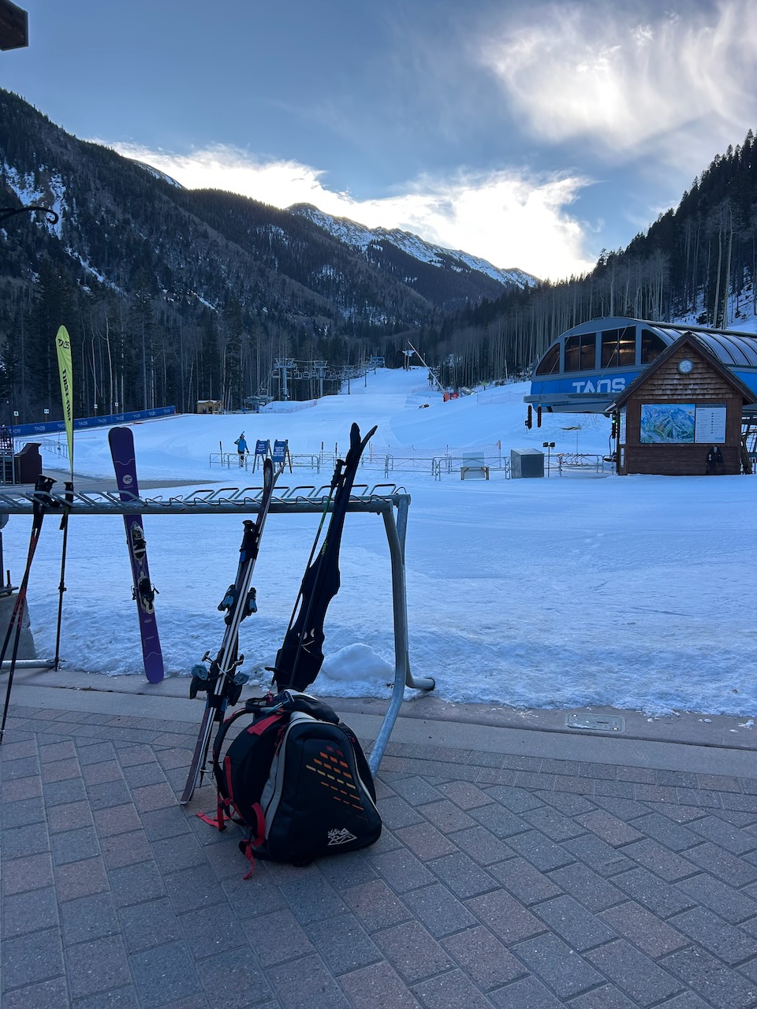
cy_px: 504
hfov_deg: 53.1
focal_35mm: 26
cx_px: 378
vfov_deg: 67.3
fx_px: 758
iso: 50
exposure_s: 1/775
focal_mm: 5.7
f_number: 1.5
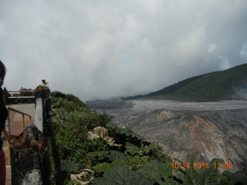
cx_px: 124
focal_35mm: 30
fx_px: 214
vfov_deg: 46.8
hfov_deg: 60.0
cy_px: 92
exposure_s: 1/933
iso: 160
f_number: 7
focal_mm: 5.4
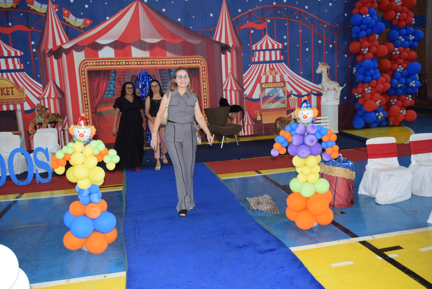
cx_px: 216
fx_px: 396
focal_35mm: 33
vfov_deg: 40.0
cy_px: 144
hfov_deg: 57.2
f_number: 3.5
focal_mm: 22
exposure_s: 1/60
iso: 1000
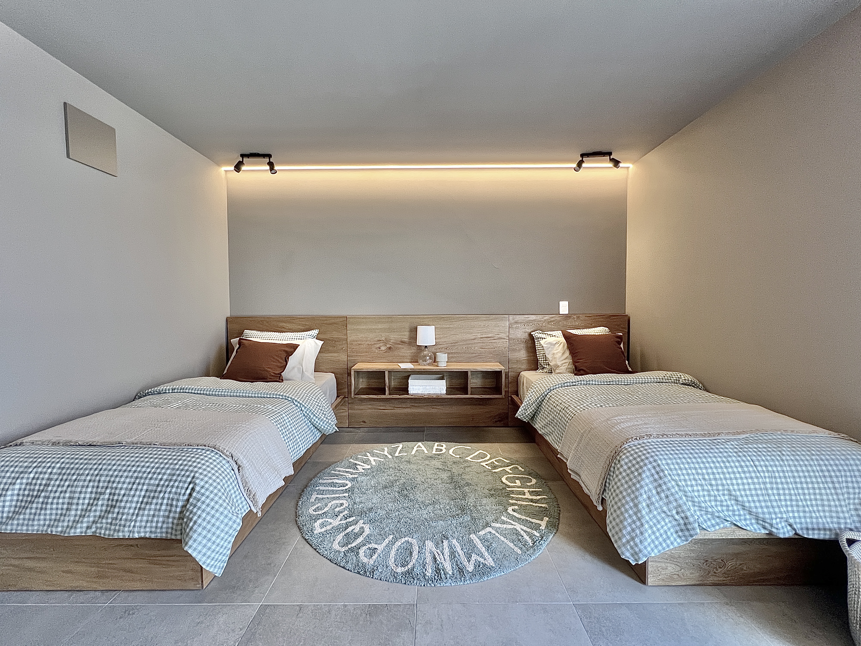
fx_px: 323
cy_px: 323
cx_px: 430
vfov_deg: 89.9
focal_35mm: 13
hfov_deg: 106.2
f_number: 1.8
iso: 250
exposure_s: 1/60
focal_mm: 1.57
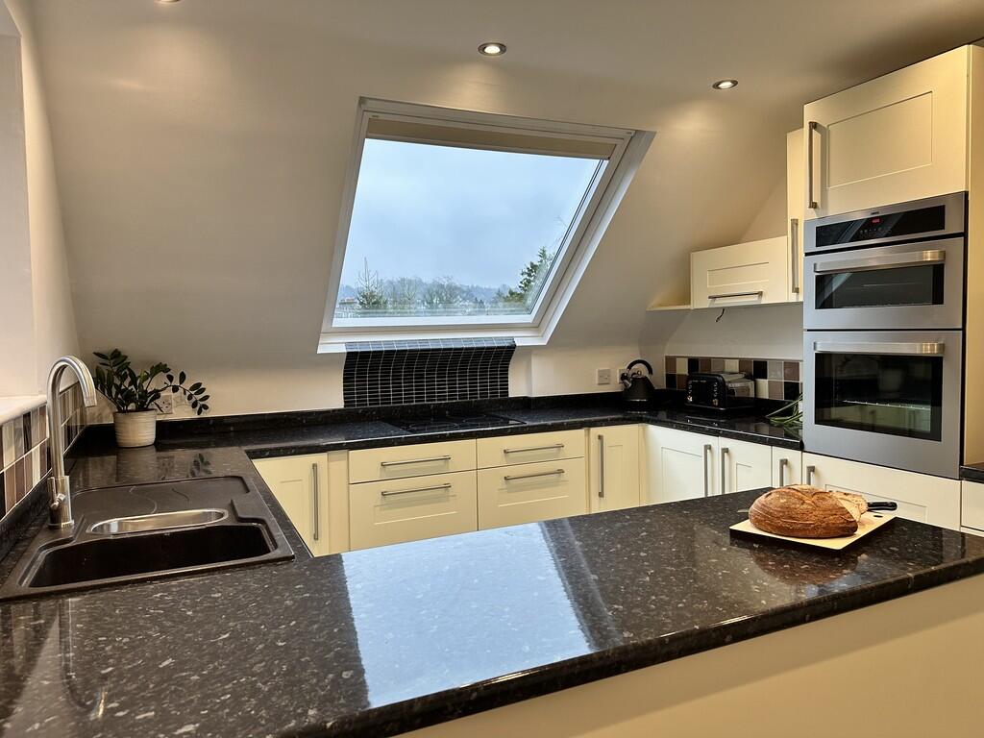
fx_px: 682
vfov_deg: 56.8
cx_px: 492
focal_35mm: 24
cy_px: 369
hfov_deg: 71.6
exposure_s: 1/121
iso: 125
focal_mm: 6.86
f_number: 1.78
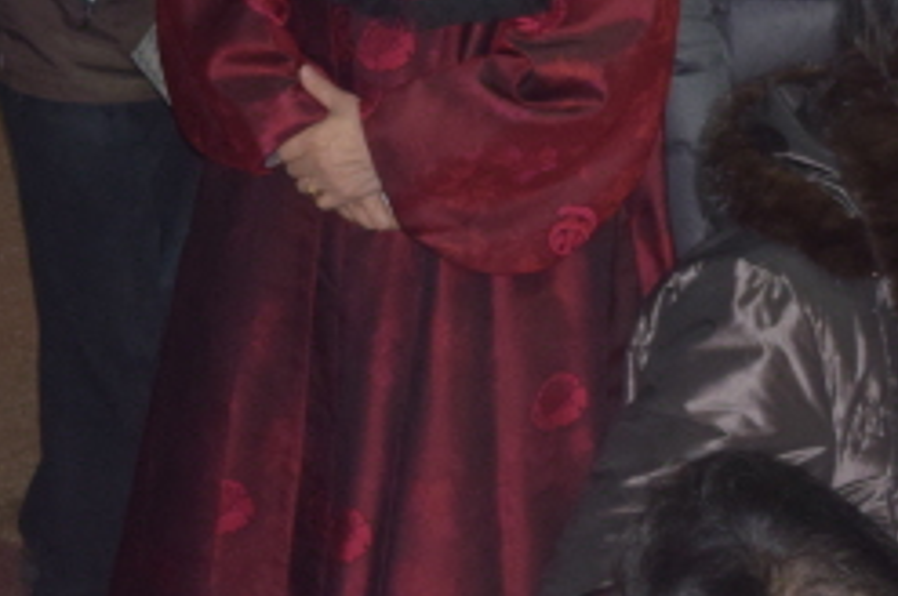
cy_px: -623
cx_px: 135
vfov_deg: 4.5
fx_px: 7449
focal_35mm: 299
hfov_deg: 6.9
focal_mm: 48
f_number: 5.3
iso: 800
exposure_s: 1/30
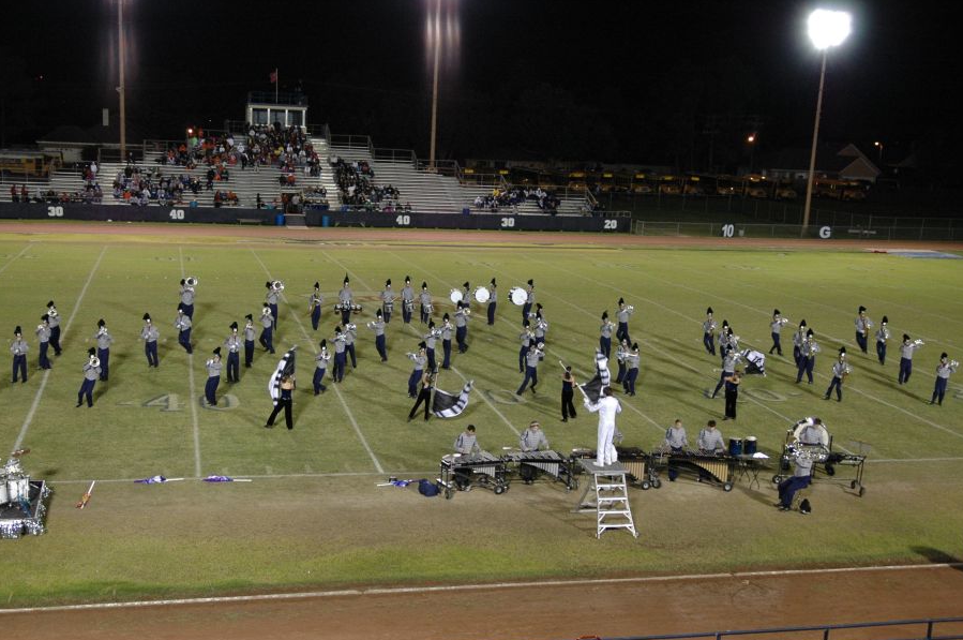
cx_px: 425
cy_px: 360
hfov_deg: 47.4
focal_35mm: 41
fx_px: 1095
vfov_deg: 32.5
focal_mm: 24
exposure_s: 1/60
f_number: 2.8
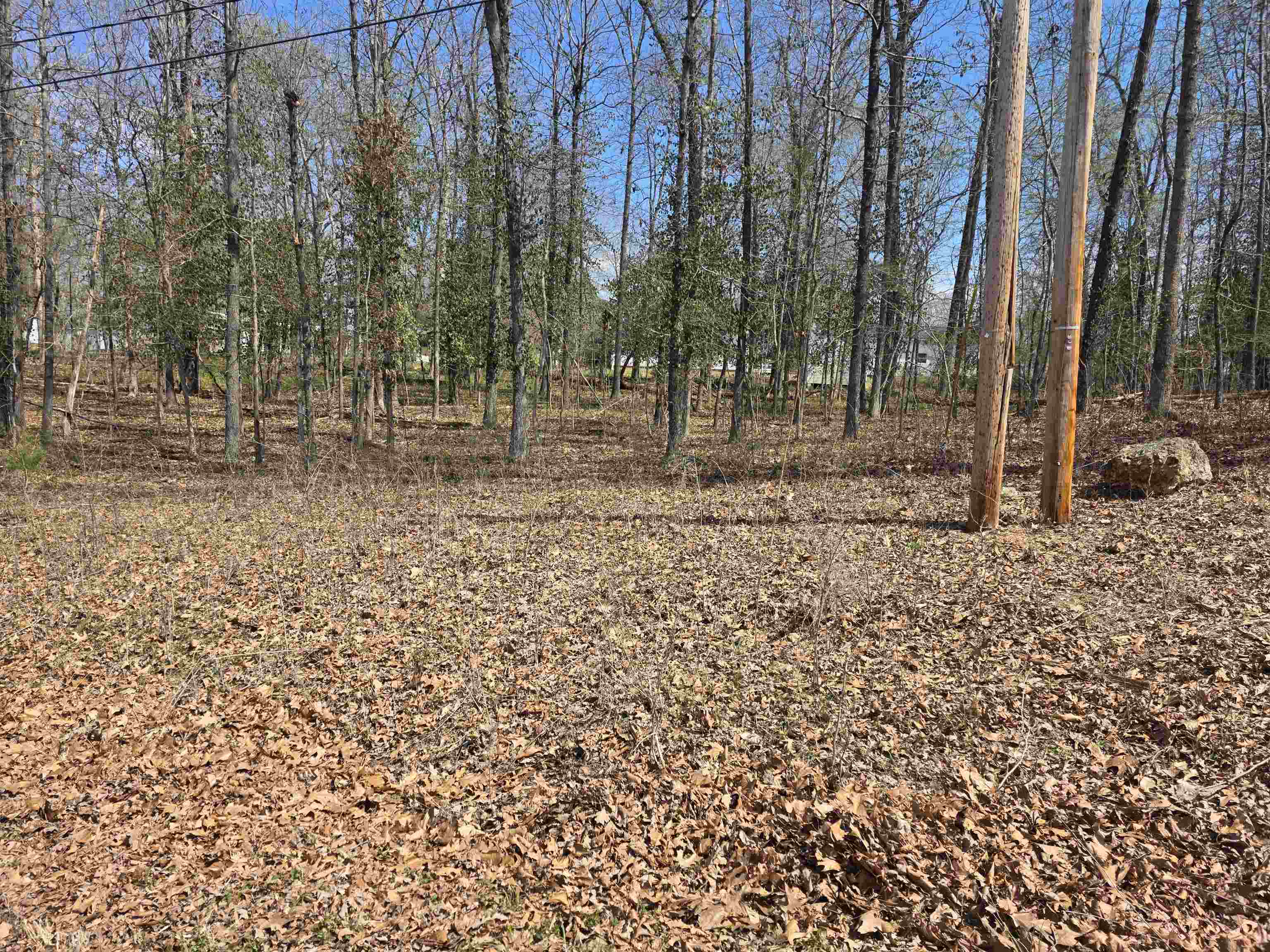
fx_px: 844
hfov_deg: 73.9
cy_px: 476
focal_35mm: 23
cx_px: 635
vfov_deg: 58.9
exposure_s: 1/3067
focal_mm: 6.3
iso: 80
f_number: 1.7
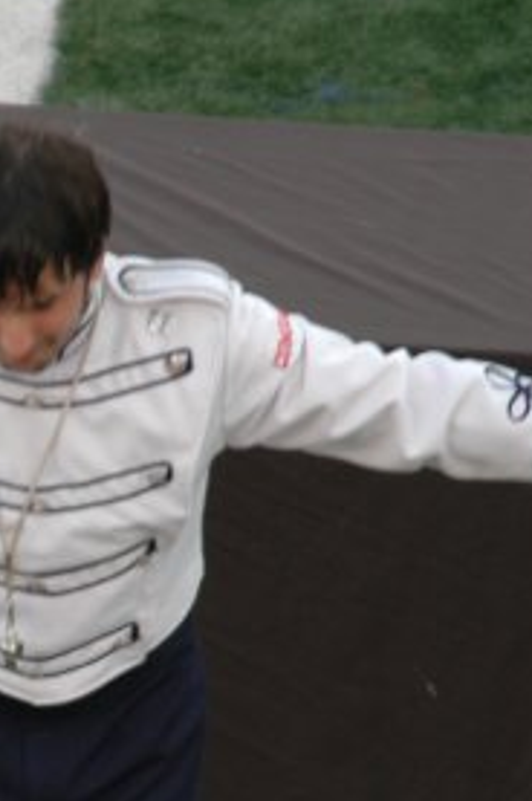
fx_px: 28865
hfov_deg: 1.1
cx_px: -27
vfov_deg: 1.6
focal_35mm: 1299
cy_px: 518
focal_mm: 400
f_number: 5.6
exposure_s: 1/100
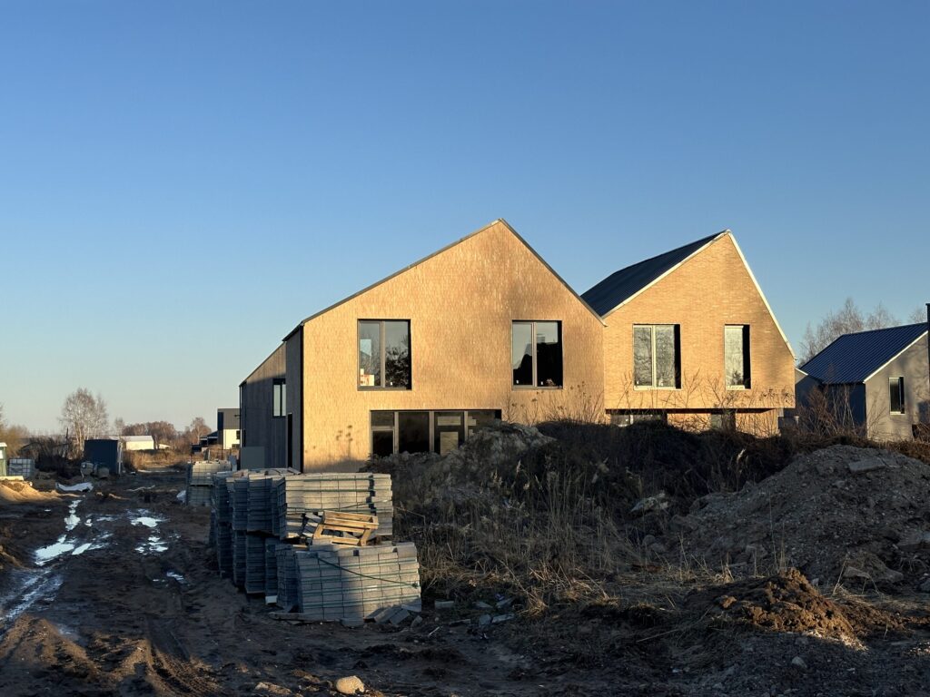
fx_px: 1290
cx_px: 465
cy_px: 348
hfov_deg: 39.7
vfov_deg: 30.3
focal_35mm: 48
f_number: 1.78
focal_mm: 6.86
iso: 64
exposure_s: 1/2597
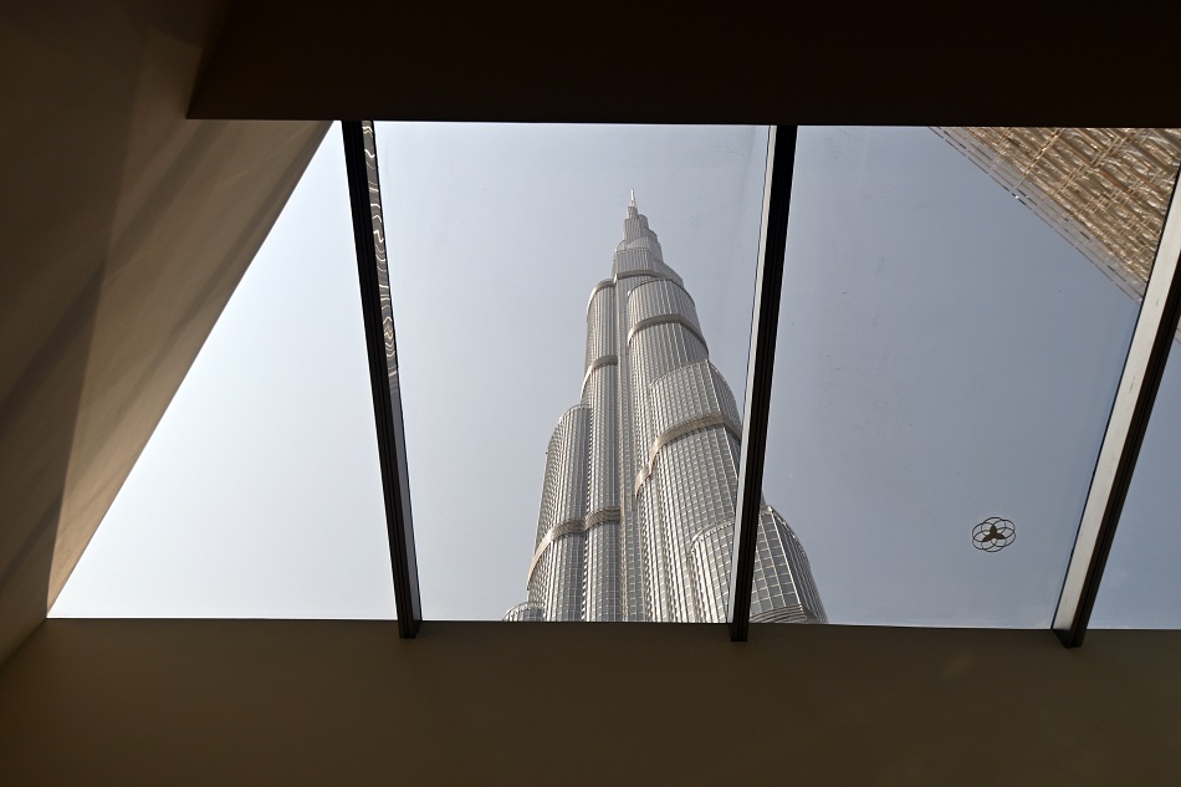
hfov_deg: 53.1
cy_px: 394
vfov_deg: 36.9
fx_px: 1181
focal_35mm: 36
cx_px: 590
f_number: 5.6
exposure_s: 1/250
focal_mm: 24
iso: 140
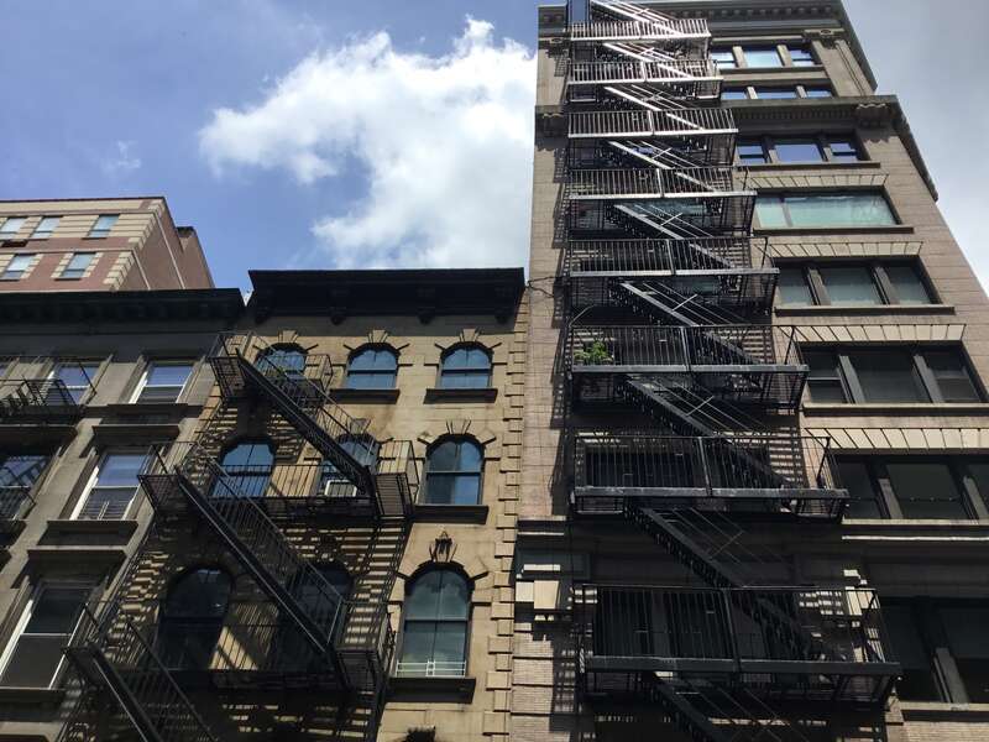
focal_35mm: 31
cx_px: 494
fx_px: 886
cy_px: 371
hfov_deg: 58.4
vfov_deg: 45.4
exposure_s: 1/1508
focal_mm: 3.3
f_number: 2.4
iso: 25
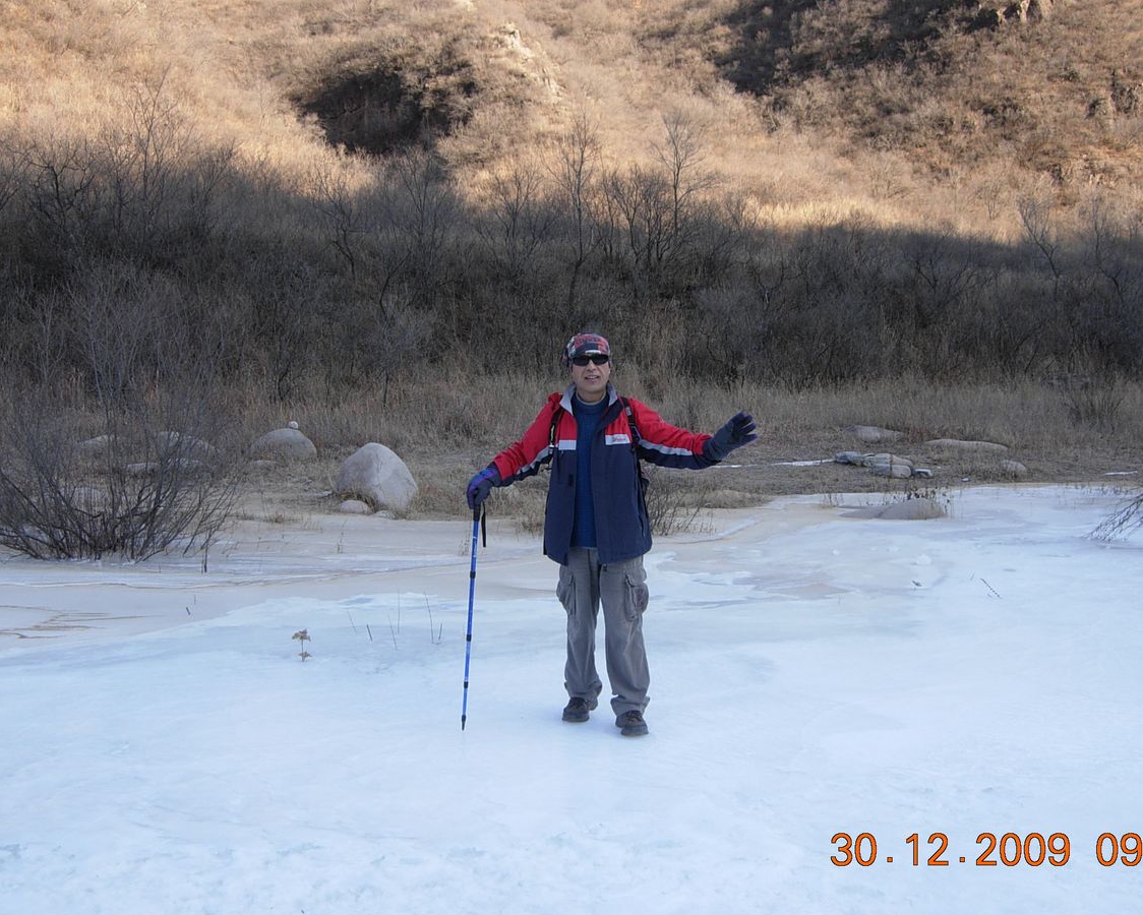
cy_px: 465
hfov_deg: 45.7
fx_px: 1354
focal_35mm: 40
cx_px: 617
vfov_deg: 37.4
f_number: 4.3
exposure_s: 1/132
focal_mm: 7.5
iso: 50
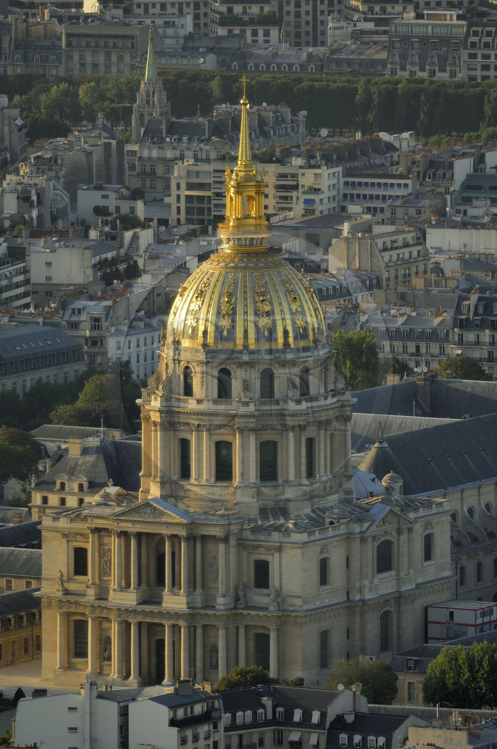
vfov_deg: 4.6
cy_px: 374
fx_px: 9346
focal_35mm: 450
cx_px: 248
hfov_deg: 3.0
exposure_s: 1/500
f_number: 4
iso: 100
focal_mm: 300
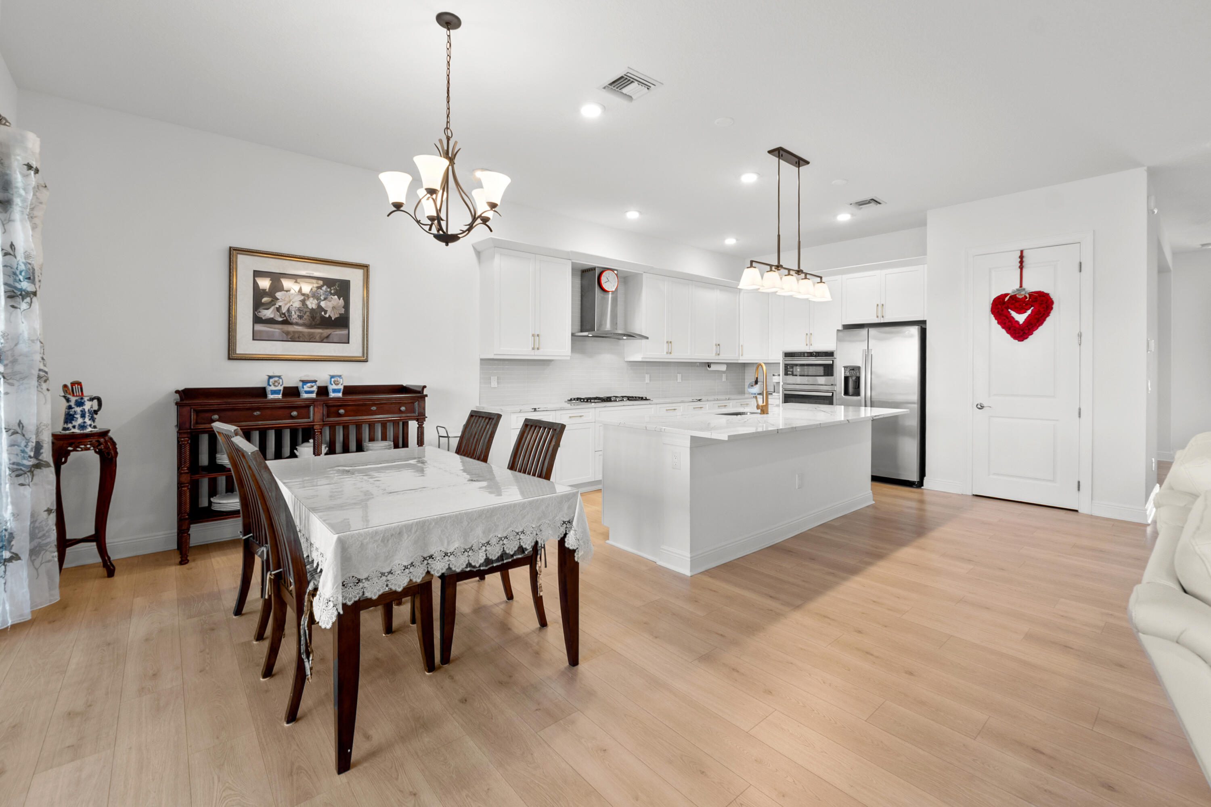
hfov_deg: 100.4
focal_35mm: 15
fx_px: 505
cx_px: 606
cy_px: 404
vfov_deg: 77.3
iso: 100
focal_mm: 10
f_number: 8
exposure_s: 1/2
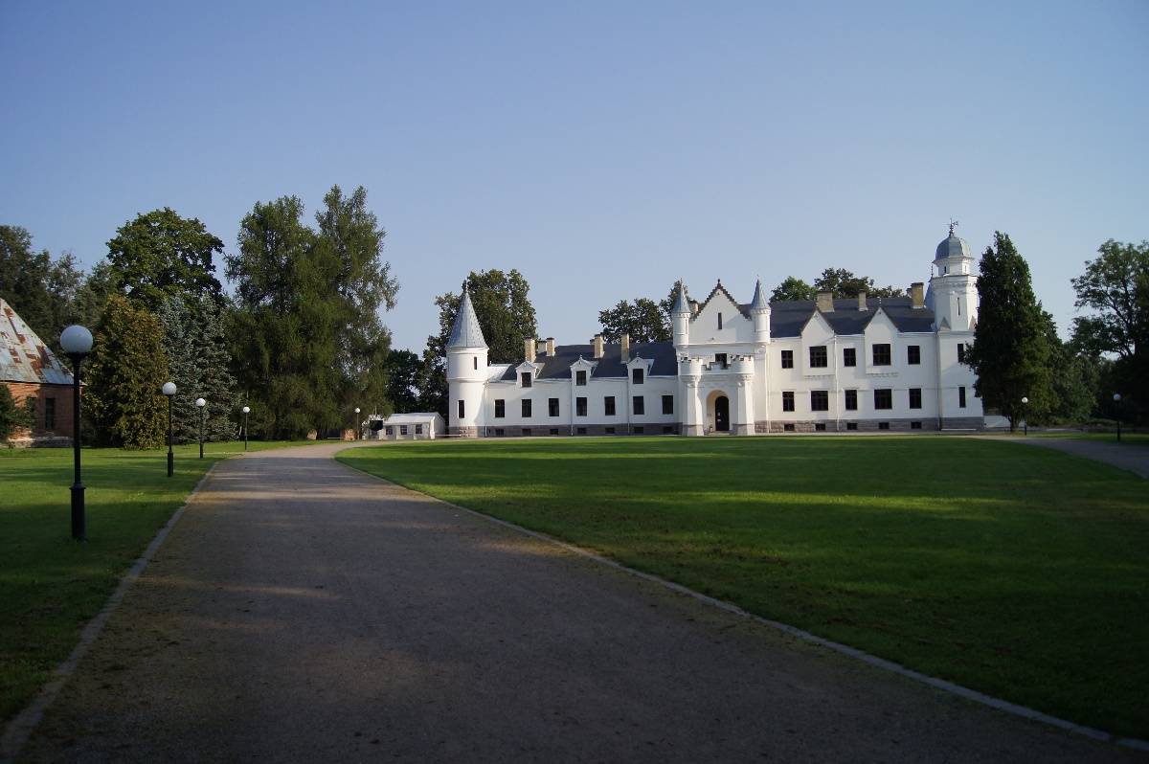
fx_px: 861
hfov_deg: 67.4
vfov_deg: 47.9
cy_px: 382
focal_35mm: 27
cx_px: 574
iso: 100
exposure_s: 1/1600
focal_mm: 18
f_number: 3.5
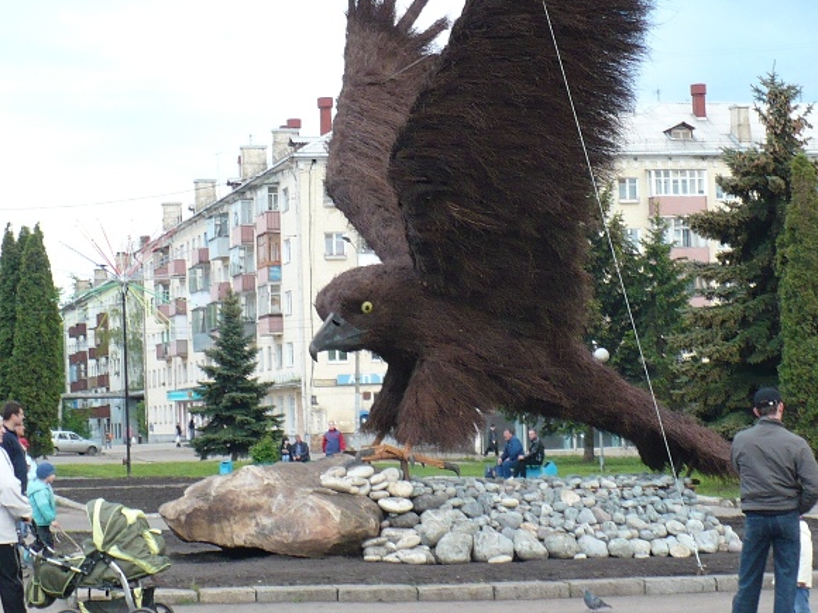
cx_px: 487
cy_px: 248
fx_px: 2316
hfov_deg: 20.0
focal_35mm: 98
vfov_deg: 15.1
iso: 100
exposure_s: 1/80
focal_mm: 7.9
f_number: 3
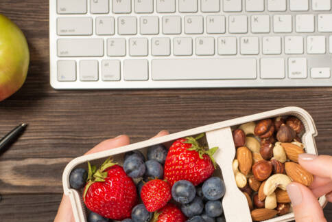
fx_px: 867
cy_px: 208
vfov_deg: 14.4
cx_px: 197
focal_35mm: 94
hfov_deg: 21.6
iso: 100
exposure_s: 1/125
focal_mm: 50
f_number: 9
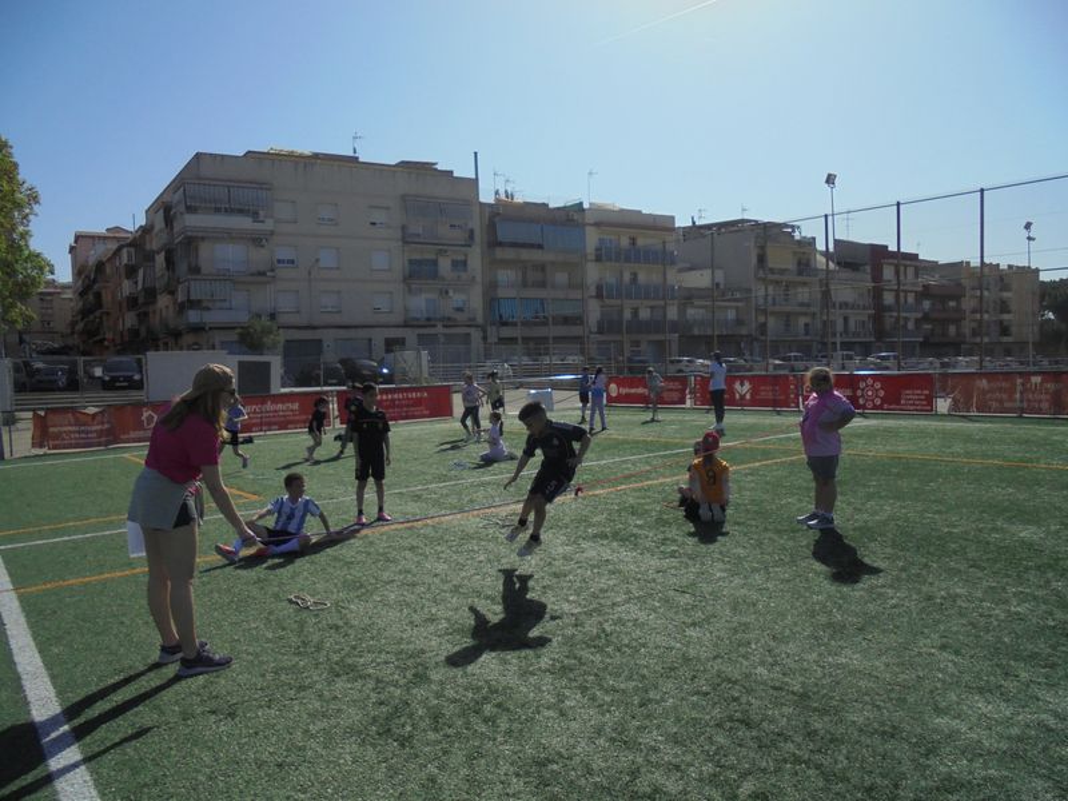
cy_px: 400
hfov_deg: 67.3
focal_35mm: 26
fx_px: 802
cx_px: 534
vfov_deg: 53.1
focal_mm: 4.6
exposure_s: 1/200
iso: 100
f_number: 11.5
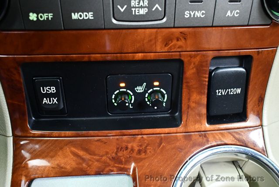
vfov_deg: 36.9
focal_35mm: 36
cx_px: 140
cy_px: 94
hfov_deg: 53.1
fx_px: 279
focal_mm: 18
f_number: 3.5
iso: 5600
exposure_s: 1/60
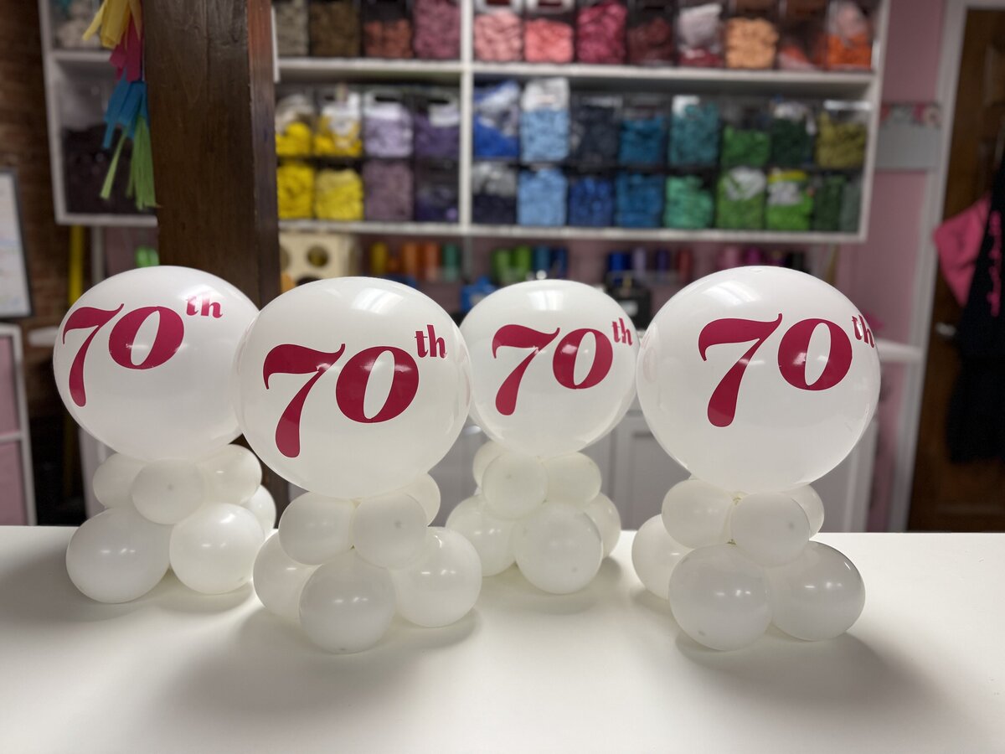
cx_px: 502
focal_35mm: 24
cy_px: 377
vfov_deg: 56.8
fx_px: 697
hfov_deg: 71.6
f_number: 1.78
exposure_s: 1/120
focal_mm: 6.76
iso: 125
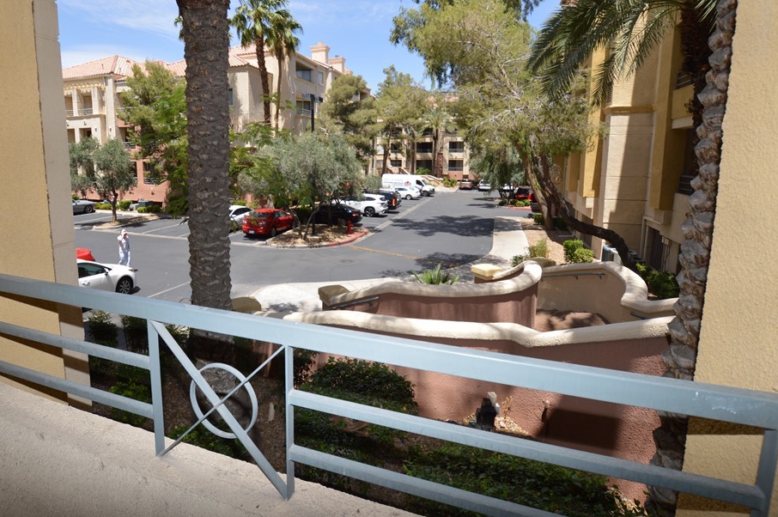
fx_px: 389
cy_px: 216
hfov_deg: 89.3
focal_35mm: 18
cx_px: 327
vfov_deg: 66.8
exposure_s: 1/200
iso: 100
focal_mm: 10
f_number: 7.1
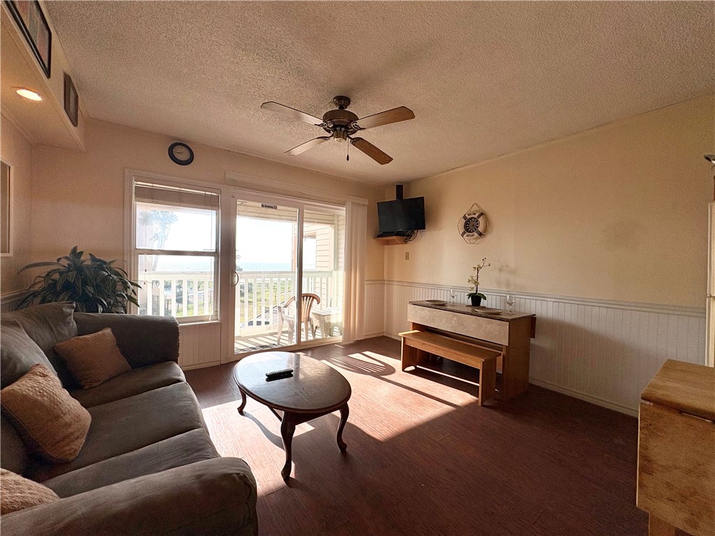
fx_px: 289
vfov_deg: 85.7
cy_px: 268
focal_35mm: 14
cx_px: 358
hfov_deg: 102.1
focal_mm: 2.22
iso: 64
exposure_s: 1/1178
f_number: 2.2
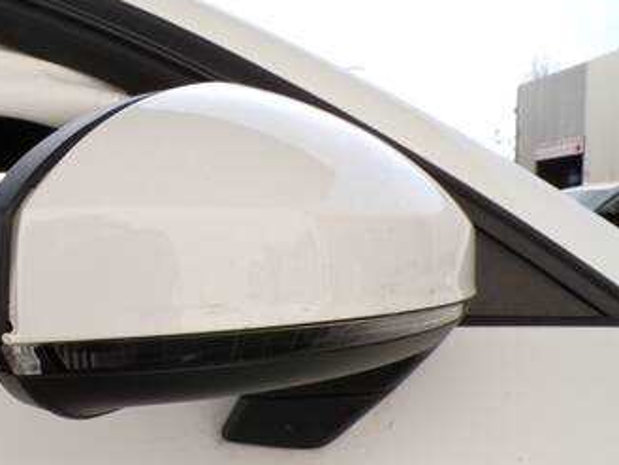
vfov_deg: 40.0
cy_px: 324
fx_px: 626
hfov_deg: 52.0
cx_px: 230
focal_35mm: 35
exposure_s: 1/240
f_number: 5.8
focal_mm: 4.3
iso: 100
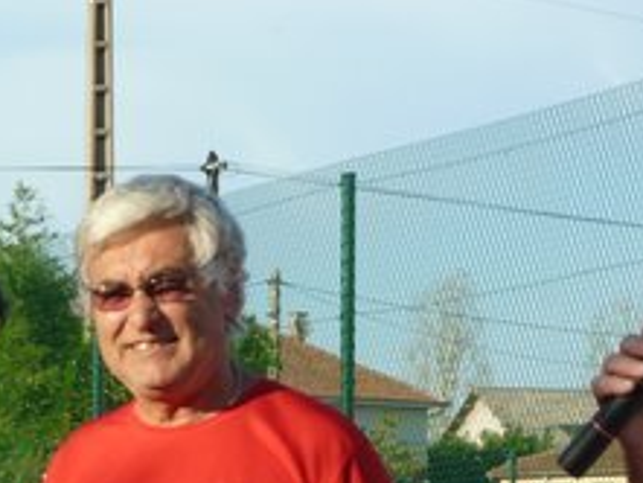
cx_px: 431
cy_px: 489
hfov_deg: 6.7
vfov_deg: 5.0
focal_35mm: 297
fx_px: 5520
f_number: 4.5
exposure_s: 1/320
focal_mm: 22.5
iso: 80
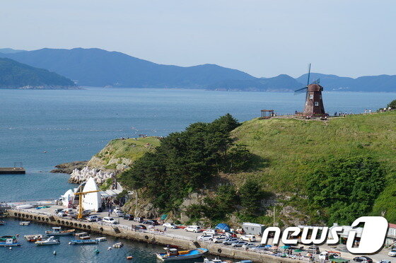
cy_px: 132
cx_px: 198
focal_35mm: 75
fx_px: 824
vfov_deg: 18.1
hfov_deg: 27.0
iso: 200
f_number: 13
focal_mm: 50
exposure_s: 1/200
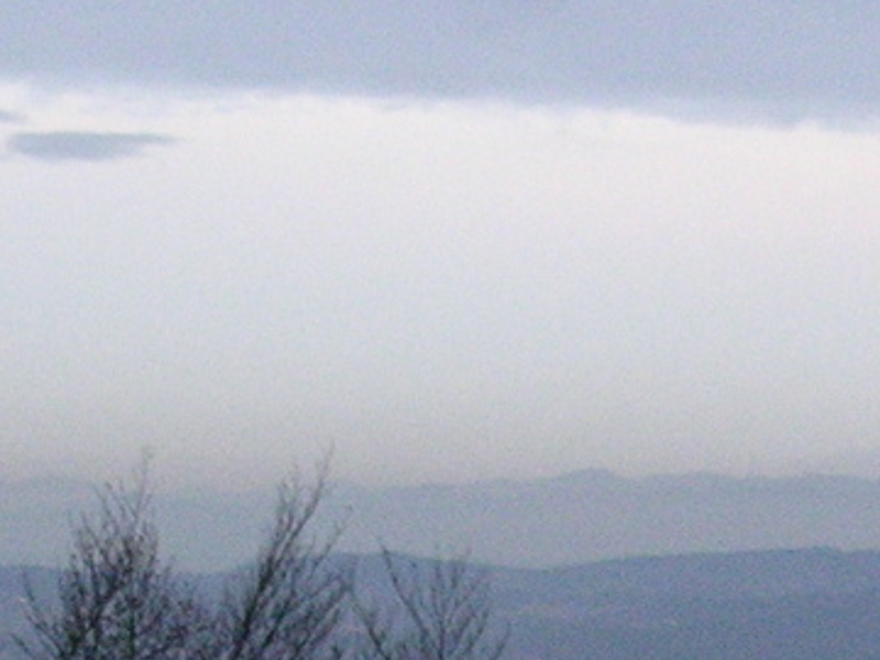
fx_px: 3661
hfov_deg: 13.7
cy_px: 1121
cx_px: 620
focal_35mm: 144
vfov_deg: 9.8
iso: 400
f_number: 2.8
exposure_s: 1/12.1
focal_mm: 5.8
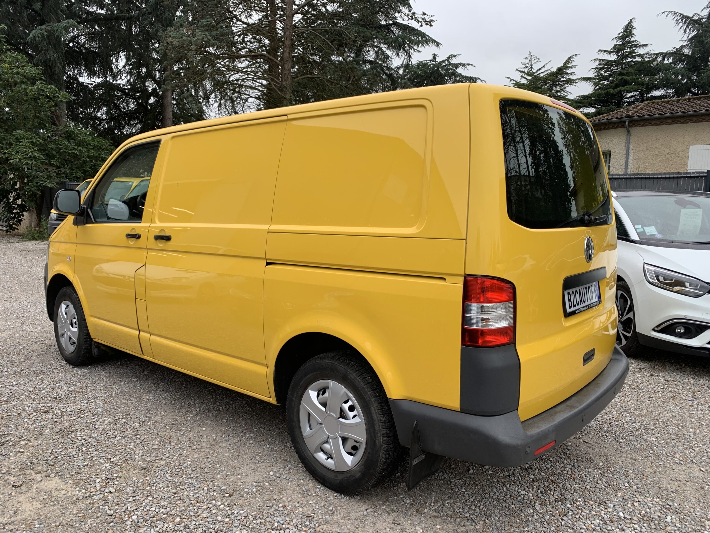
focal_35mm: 26
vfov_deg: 53.1
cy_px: 266
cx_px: 355
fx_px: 533
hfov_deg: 67.3
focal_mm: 4.25
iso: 25
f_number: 1.8
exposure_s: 1/145
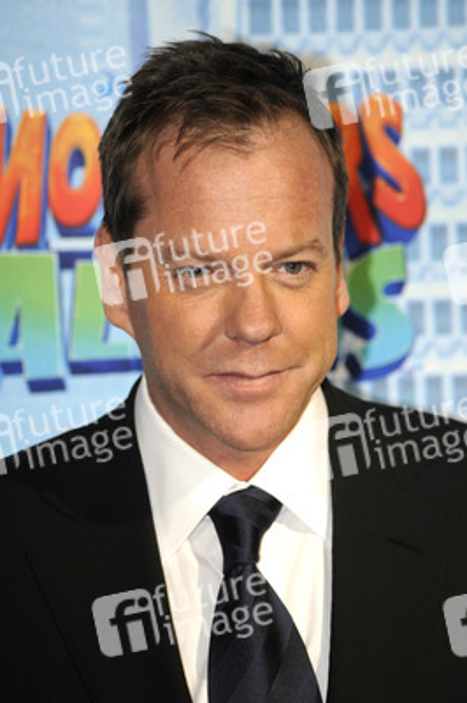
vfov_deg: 9.8
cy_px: 352
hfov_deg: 6.5
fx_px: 4093
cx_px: 234
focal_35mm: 210
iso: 800
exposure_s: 1/160
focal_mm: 210
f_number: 5.6
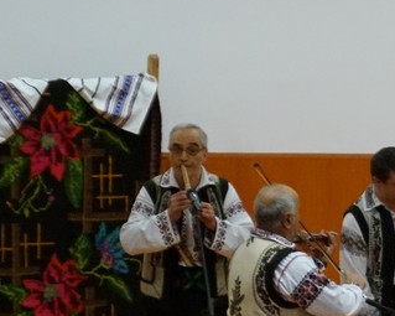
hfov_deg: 7.2
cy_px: 259
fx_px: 3097
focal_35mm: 265
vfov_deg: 5.8
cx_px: 575
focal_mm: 50
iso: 3200
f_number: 5.6
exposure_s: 1/125
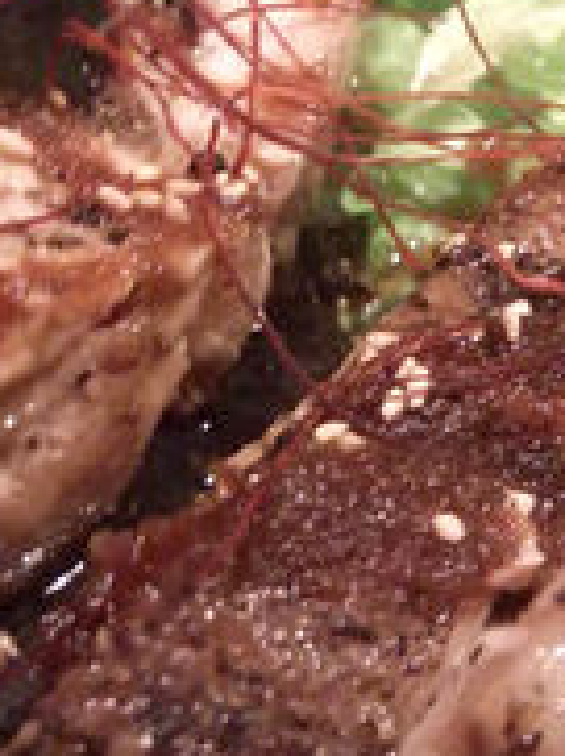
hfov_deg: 21.8
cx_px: 494
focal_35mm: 66
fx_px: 1440
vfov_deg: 29.4
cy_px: 395
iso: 640
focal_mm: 4.06
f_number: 1.94
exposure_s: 1/12
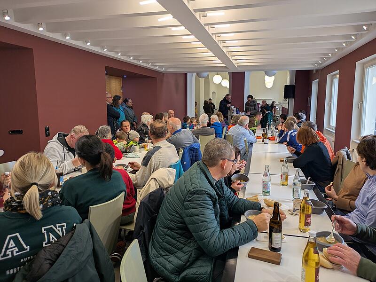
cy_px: 141
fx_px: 272
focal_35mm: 25
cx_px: 188
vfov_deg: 54.9
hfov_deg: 69.4
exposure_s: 1/100
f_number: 1.89
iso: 47
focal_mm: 5.43
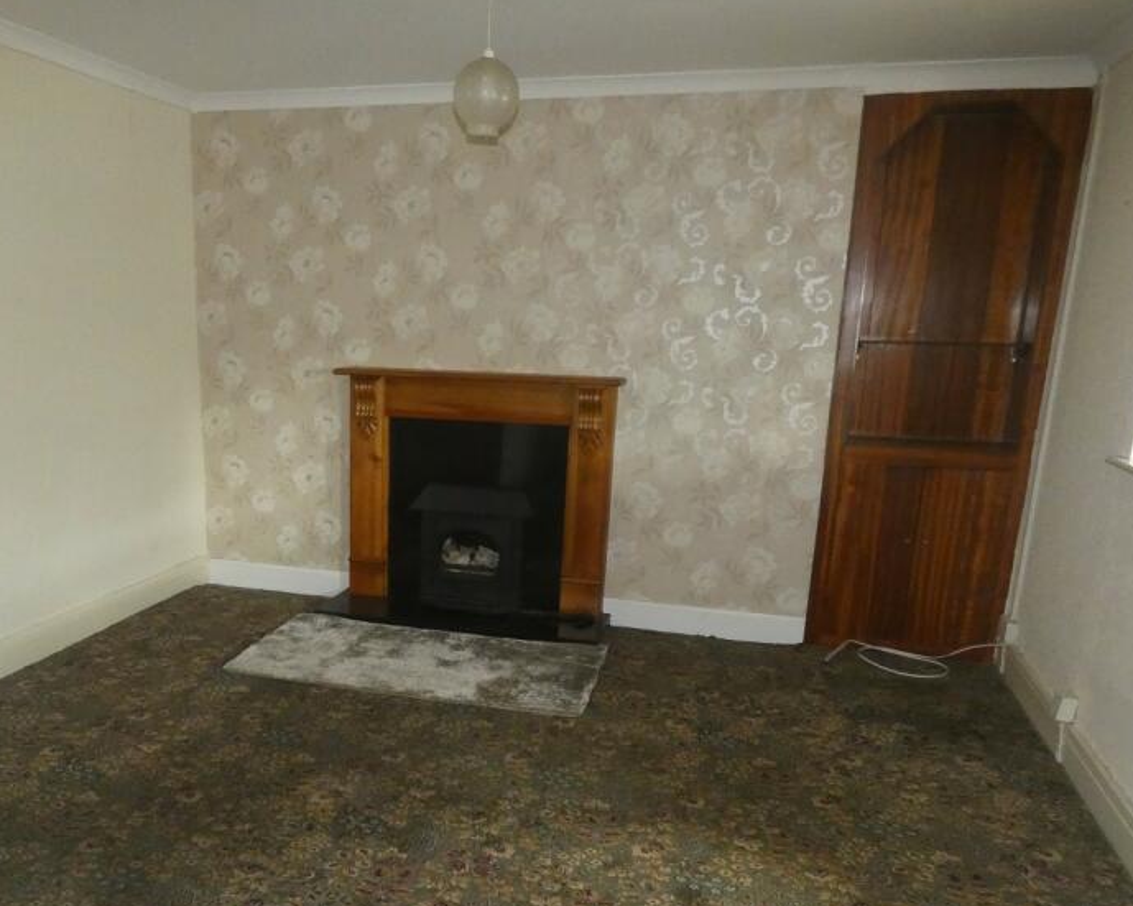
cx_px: 434
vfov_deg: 49.3
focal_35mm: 29
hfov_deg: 59.8
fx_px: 972
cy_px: 587
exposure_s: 1/60
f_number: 2.8
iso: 800
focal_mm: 3.6
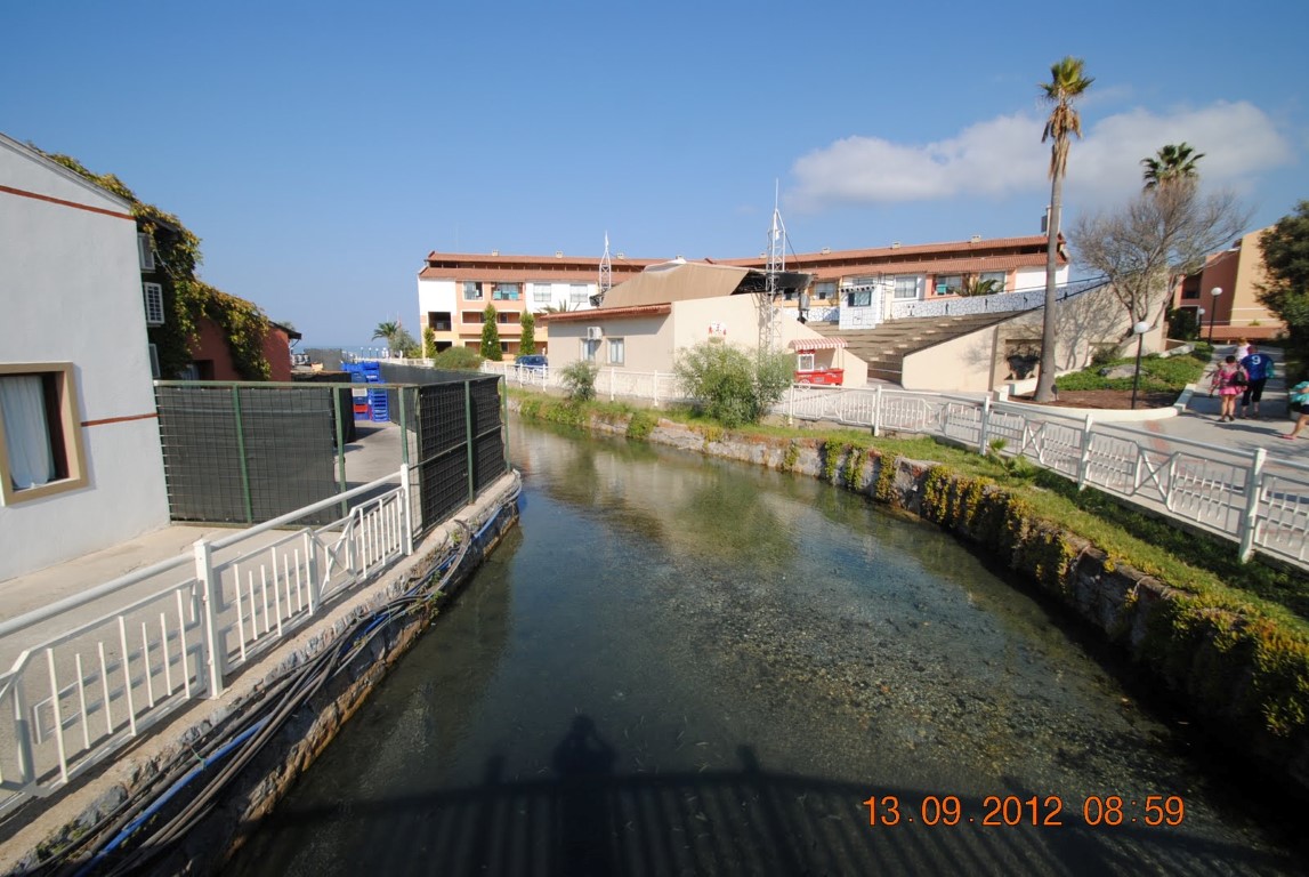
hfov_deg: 100.3
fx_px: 546
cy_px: 438
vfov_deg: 77.5
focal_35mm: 15
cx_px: 654
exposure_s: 1/200
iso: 100
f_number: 9
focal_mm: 10
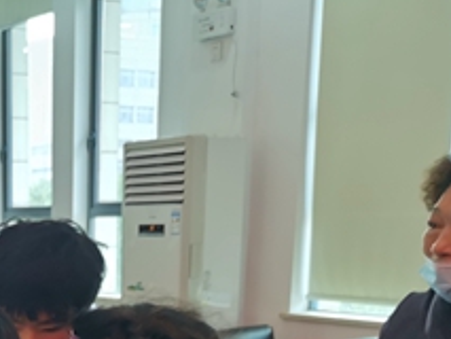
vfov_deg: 17.8
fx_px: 991
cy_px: 470
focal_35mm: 76
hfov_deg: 24.1
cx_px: -34
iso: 200
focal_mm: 5.58
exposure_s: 1/100
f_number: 1.8
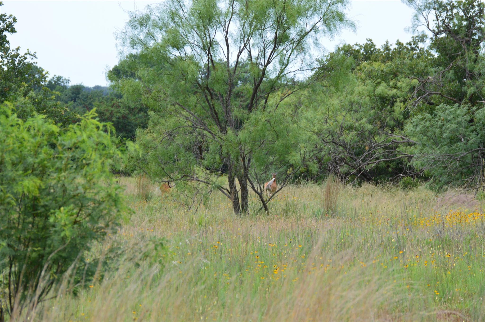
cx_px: 242
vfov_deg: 6.8
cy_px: 161
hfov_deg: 10.2
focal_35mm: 202
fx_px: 2725
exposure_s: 1/200
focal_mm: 135
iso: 400
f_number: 10
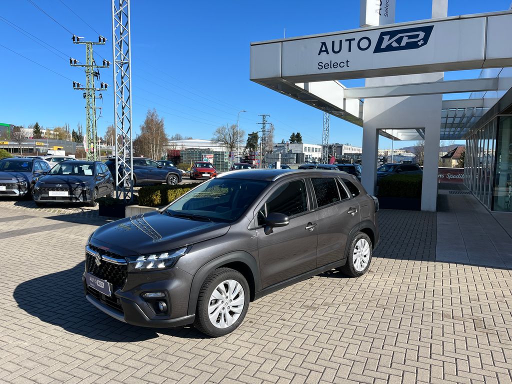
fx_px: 385
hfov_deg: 67.3
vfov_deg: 53.1
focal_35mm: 26
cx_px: 256
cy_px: 192
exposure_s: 1/2825
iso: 50
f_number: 1.6
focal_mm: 5.1
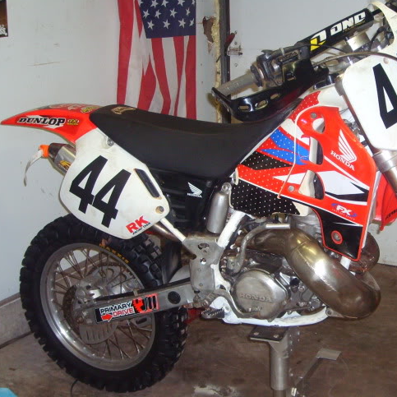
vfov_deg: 27.2
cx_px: 310
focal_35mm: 63
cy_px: 236
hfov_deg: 26.8
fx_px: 817
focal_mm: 7.2
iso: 160
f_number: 3
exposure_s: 1/45
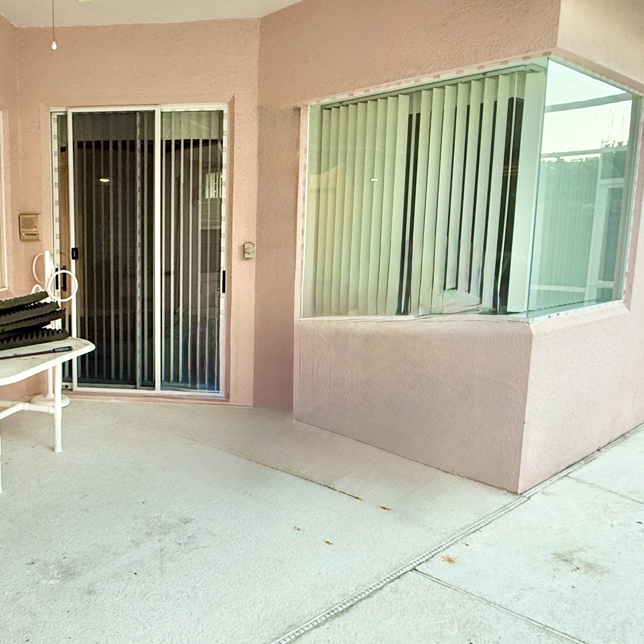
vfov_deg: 55.6
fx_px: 610
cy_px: 312
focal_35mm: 29
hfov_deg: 53.4
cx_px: 170
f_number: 2.2
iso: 250
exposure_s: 1/60
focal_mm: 2.22
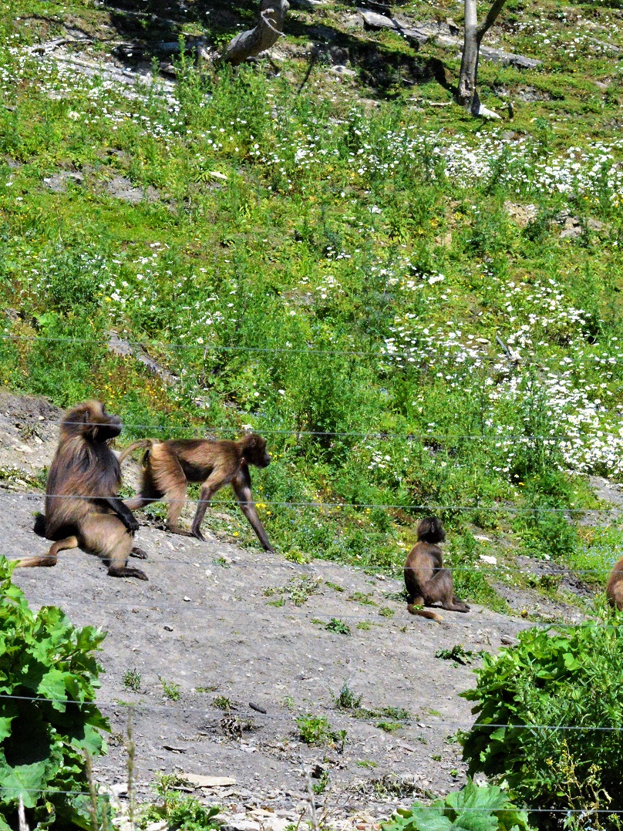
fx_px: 3649
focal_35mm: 152
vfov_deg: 13.0
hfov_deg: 9.7
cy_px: 416
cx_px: 180
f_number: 14
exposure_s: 1/4000
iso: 6400
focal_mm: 70
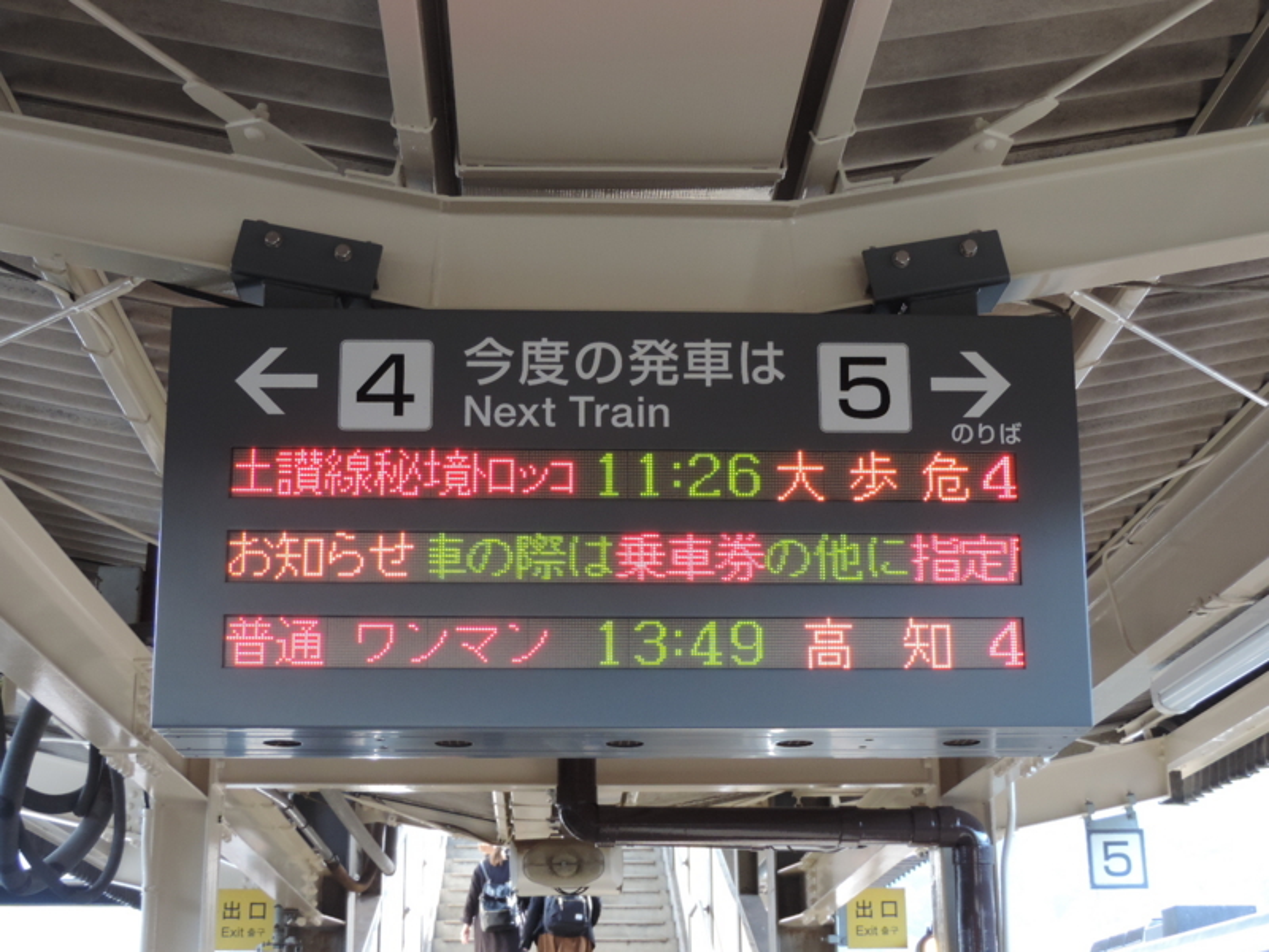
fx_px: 1833
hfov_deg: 38.2
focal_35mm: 50
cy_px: 476
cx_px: 634
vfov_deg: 29.1
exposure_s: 1/50
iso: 280
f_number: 3.6
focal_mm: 8.9
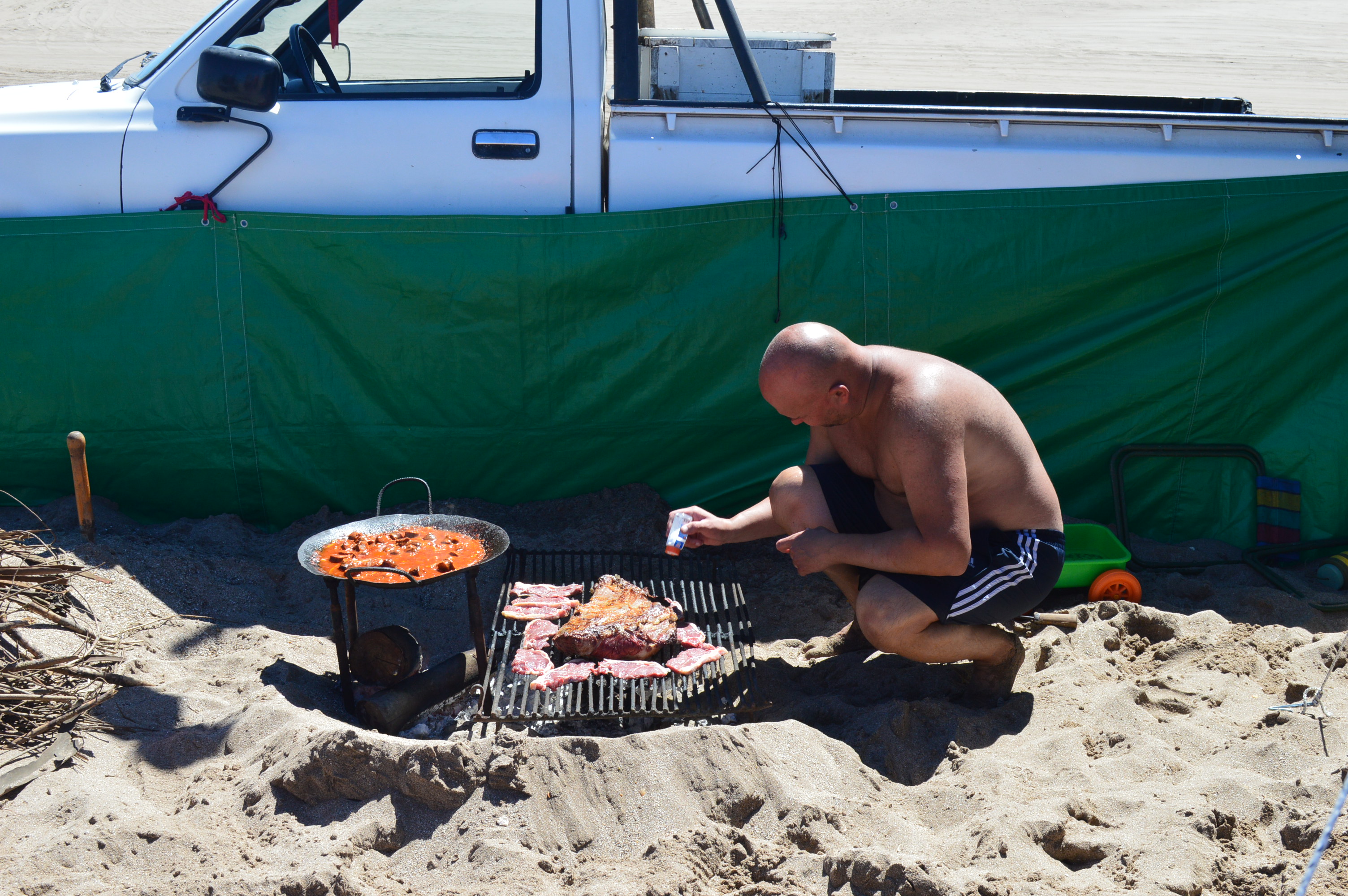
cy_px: 448
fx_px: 1627
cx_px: 674
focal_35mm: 44
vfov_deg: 30.8
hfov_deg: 45.0
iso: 400
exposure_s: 1/320
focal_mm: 29
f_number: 10
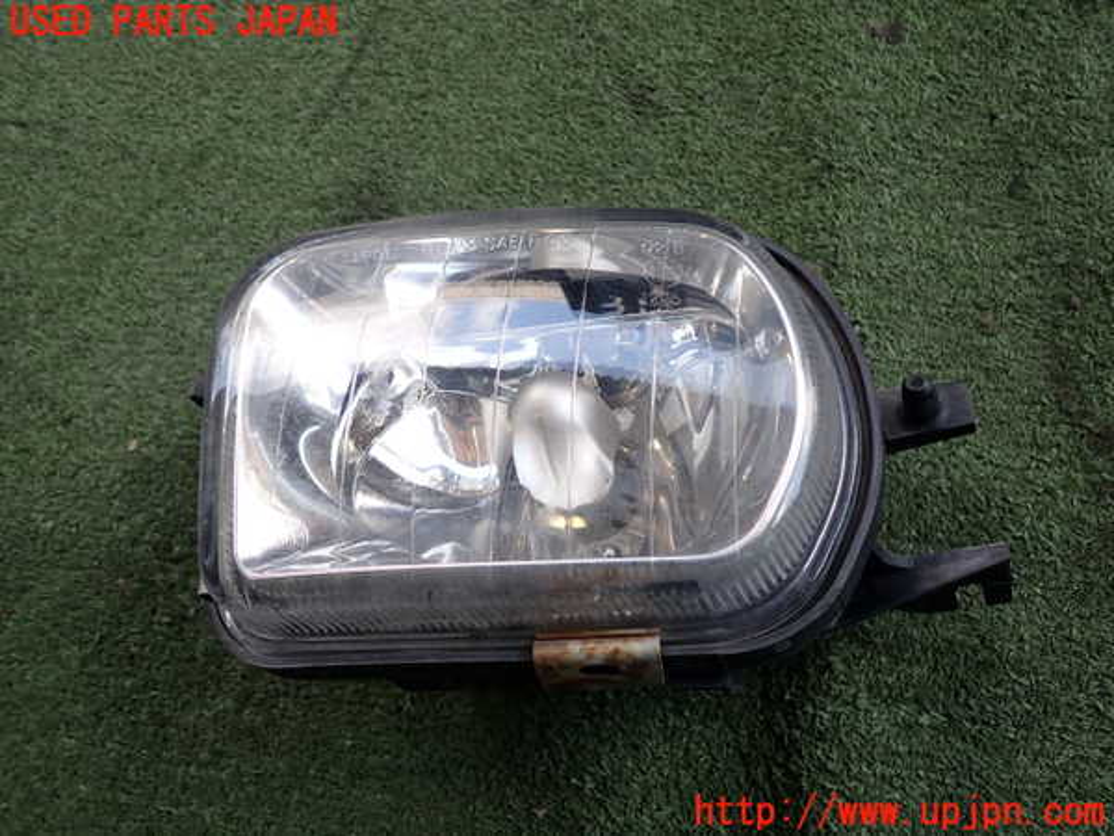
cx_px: 557
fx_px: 965
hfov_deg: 60.0
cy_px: 418
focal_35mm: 30
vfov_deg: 46.8
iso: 100
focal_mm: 5.4
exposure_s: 1/200
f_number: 2.3
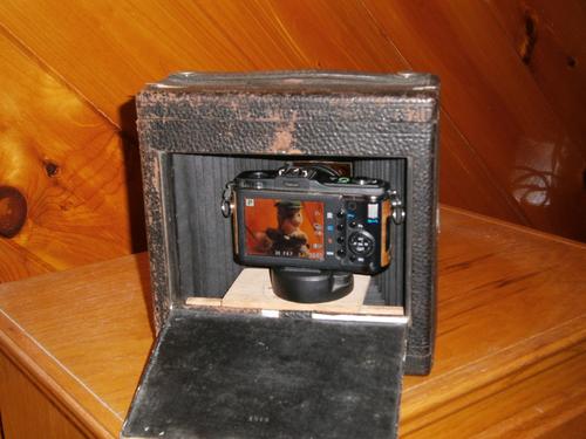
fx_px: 796
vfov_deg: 30.9
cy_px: 220
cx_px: 293
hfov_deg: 40.4
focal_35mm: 47
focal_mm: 8.3
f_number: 3.4
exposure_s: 1/40
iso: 125
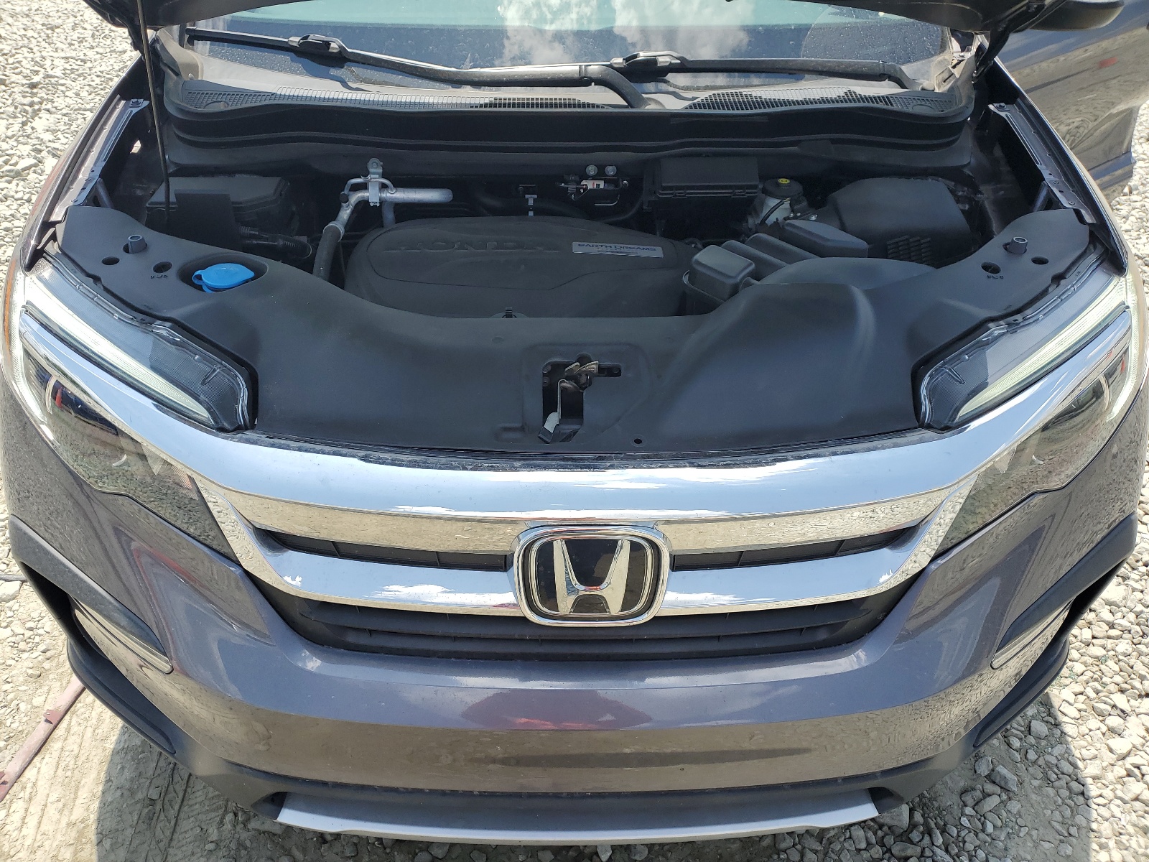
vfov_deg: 53.1
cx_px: 574
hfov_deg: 67.3
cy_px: 431
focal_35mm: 26
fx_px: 863
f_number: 1.5
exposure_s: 1/1667
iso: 50
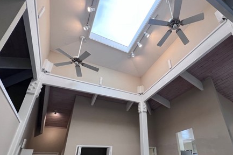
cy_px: 96
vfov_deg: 61.1
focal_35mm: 20
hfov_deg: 82.2
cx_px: 148
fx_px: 129
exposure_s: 1/120
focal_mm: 1.57
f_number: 1.8
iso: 200
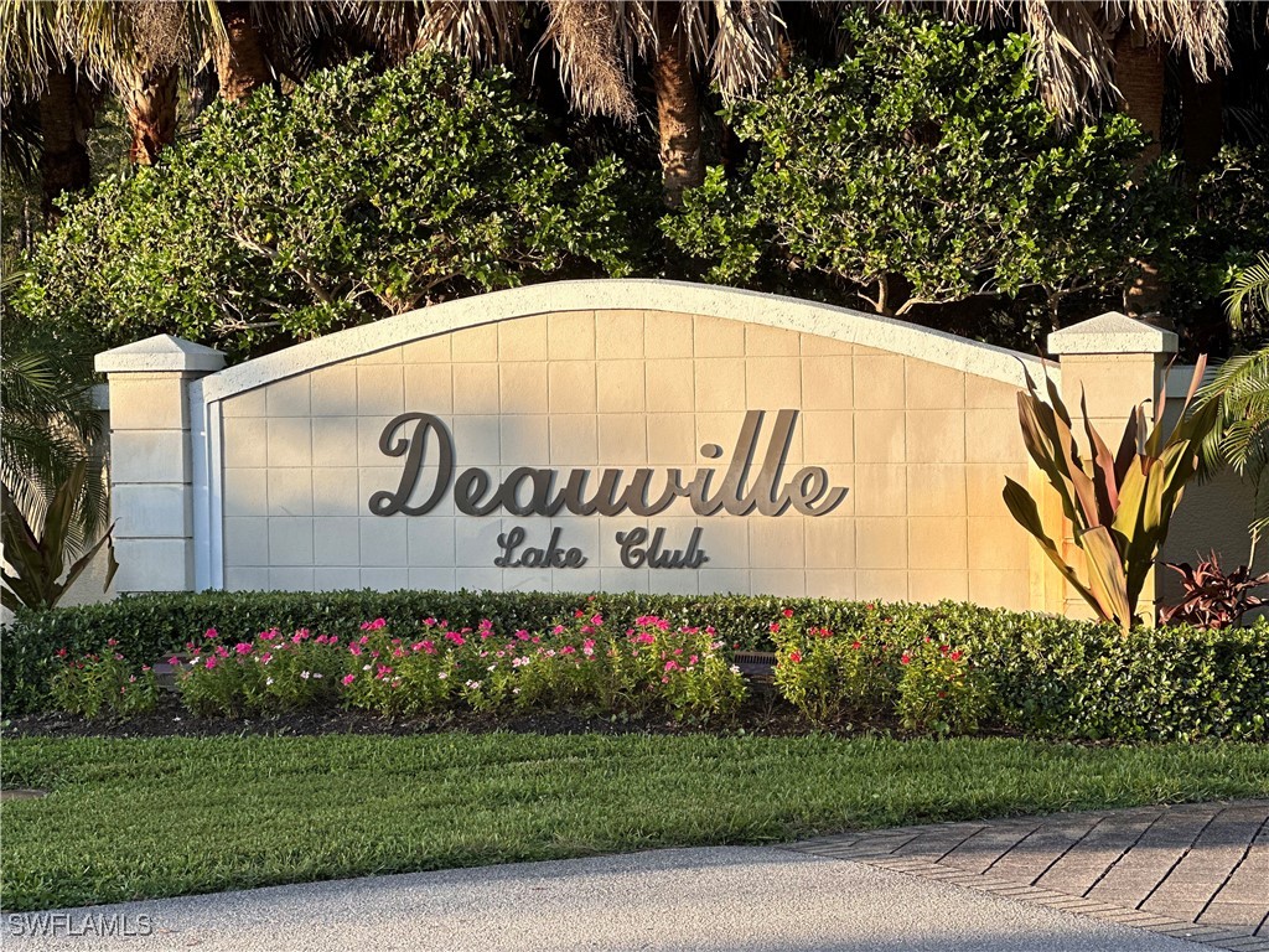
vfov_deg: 19.1
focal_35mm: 77
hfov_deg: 25.3
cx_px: 634
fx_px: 2823
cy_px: 476
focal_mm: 9
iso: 32
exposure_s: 1/235
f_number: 2.8
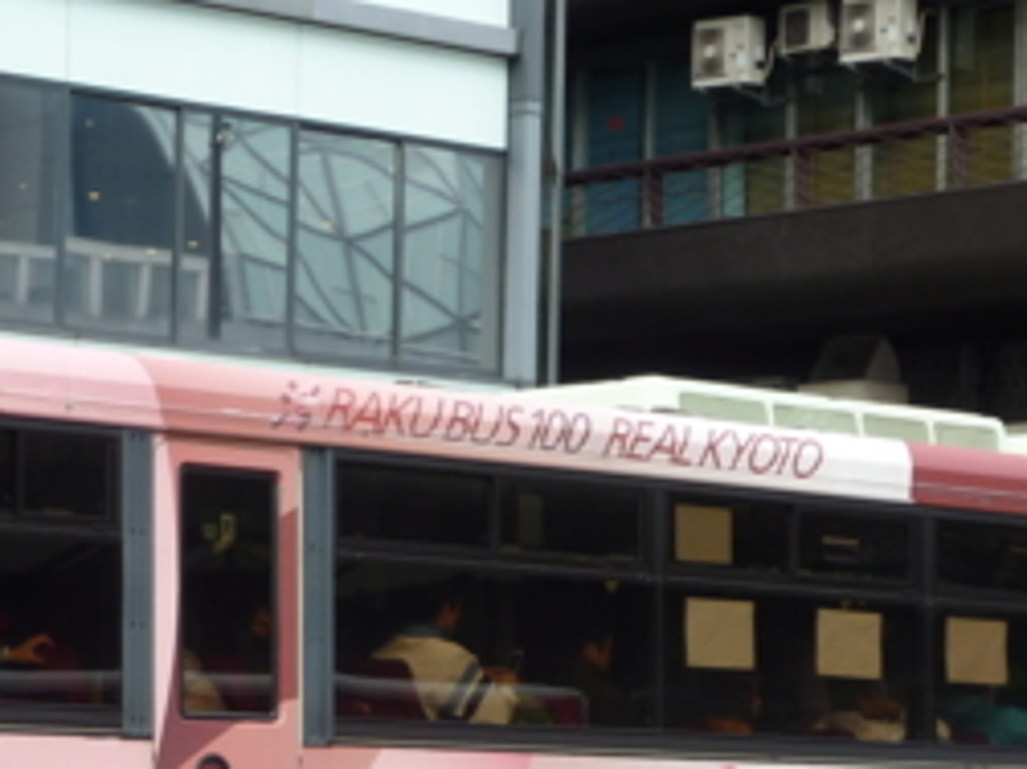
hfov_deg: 14.0
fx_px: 4181
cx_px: 434
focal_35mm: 141
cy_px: 769
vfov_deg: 10.4
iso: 80
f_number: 3.9
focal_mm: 9.7
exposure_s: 1/200
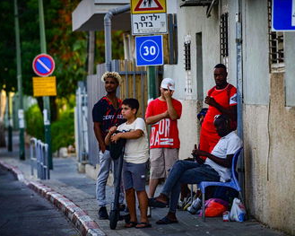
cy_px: 118
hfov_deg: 8.5
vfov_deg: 6.8
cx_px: 173
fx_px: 1990
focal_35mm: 228
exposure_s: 1/250
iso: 200
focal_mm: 200
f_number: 3.2
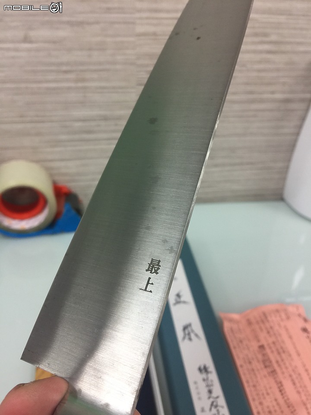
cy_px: 208
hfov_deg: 48.2
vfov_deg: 61.7
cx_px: 156
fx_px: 347
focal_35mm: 29
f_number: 2.2
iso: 32
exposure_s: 1/30
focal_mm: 4.15
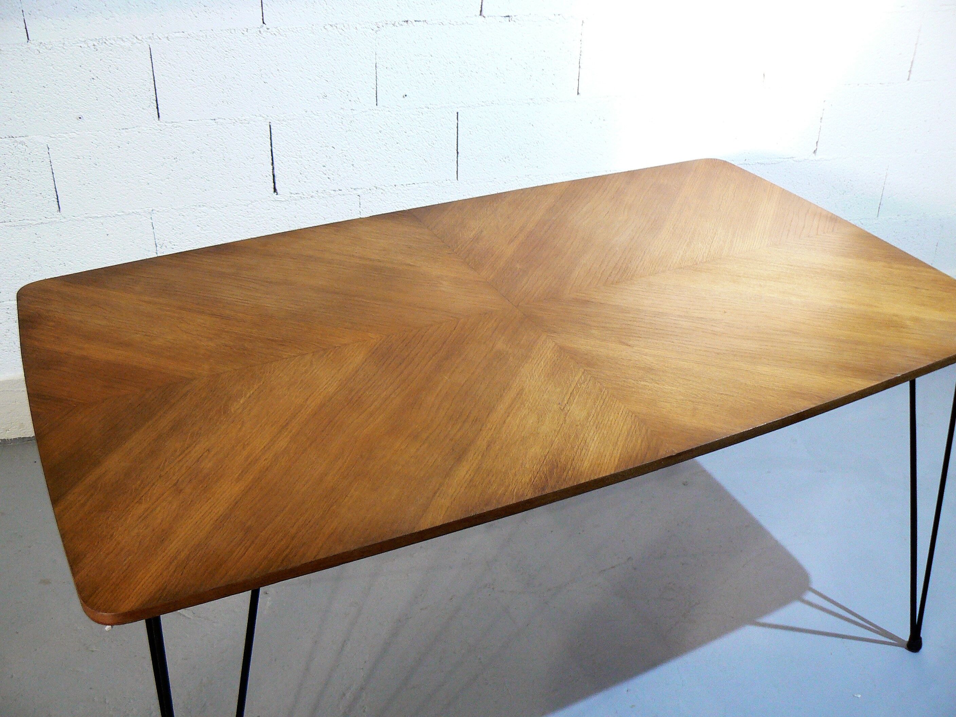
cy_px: 358
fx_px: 994
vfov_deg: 39.7
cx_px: 478
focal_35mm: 36
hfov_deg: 51.4
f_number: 2.8
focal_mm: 6
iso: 200
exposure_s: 1/20
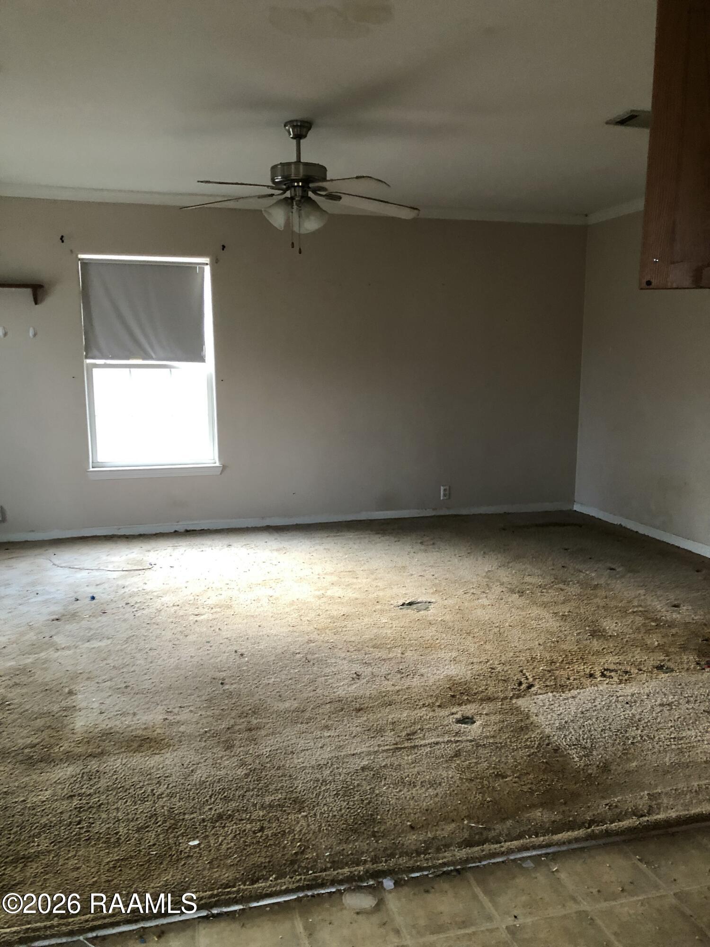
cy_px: 474
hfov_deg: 49.7
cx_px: 355
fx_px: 766
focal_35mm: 28
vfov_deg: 63.4
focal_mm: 3.99
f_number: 1.8
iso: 100
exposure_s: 1/15
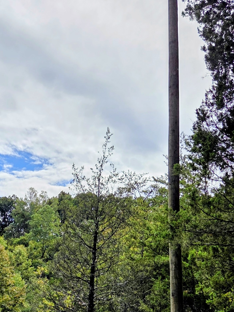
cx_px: 55
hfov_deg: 24.5
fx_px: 532
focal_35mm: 59
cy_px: 262
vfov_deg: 31.6
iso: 32
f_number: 1.8
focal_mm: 5.4
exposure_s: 1/7891
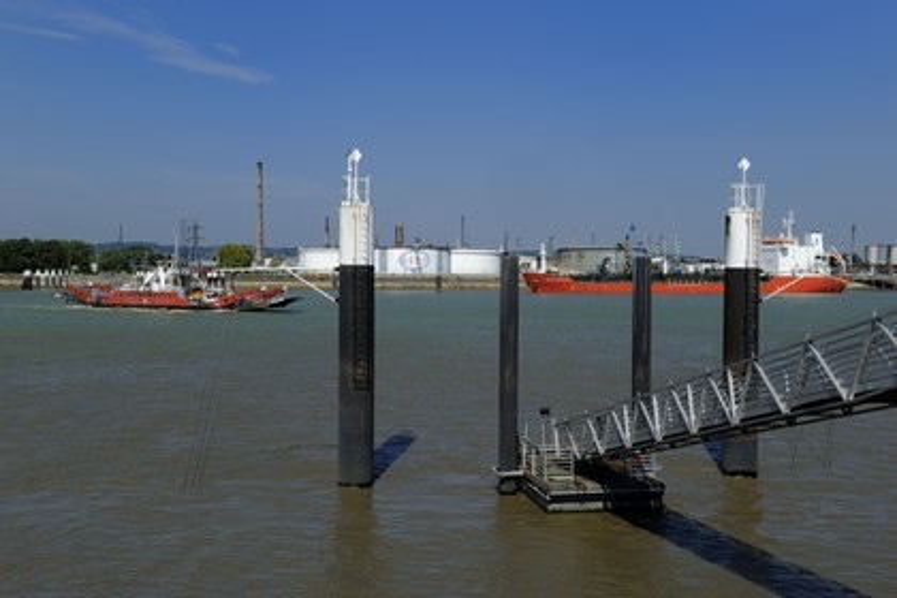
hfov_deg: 44.5
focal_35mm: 44
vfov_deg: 30.5
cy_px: 299
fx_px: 1096
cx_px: 448
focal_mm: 44
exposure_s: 1/200
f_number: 14
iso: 200
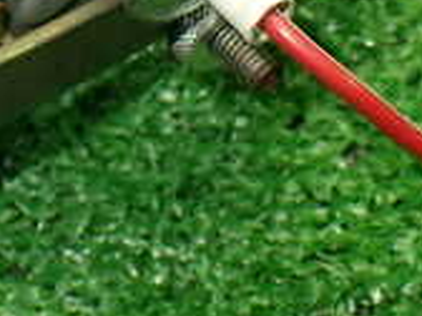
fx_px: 1304
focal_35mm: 107
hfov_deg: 18.3
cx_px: 106
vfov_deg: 13.2
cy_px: -135
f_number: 2.3
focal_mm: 5.4
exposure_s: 1/125
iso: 400
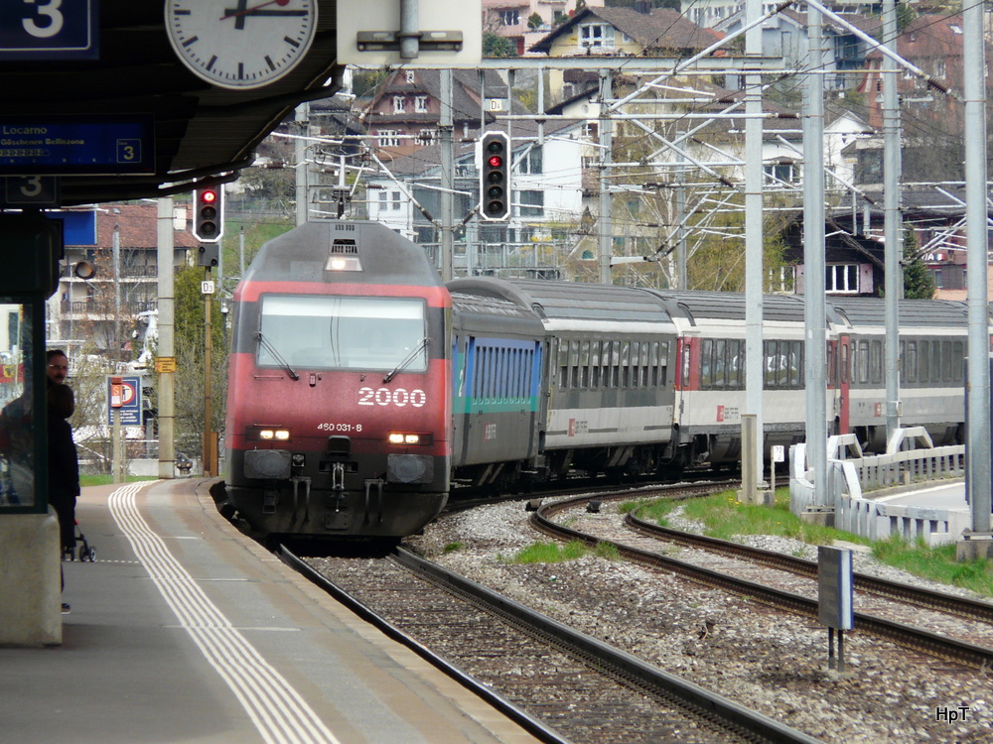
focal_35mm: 398
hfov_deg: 5.0
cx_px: 496
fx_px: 11417
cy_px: 372
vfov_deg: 3.7
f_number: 5.6
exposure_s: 1/200
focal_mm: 65.3
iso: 100
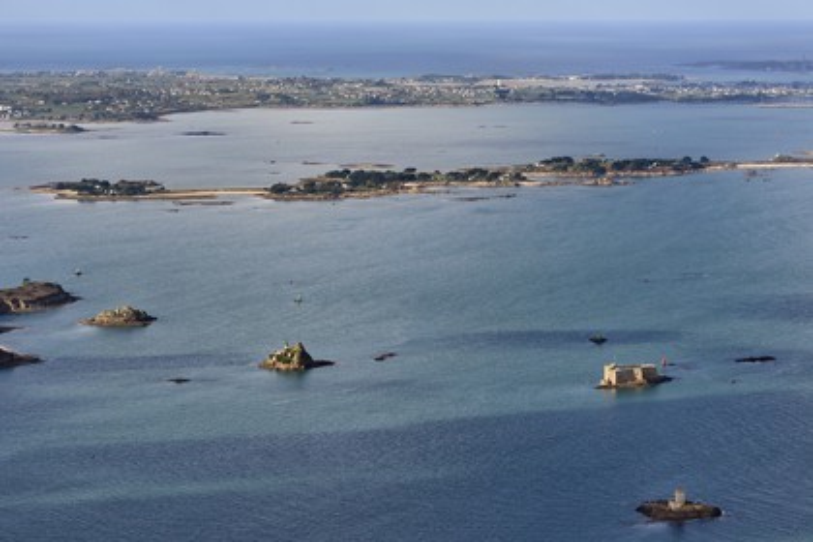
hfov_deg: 17.1
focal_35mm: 120
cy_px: 271
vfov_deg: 11.4
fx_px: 2710
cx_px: 406
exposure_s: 1/1250
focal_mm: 120
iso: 800
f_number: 13
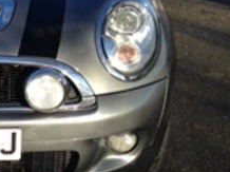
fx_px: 644
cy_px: 32
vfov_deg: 15.1
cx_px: -49
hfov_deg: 19.1
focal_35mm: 97
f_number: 2.4
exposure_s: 1/645
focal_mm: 4.12
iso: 50
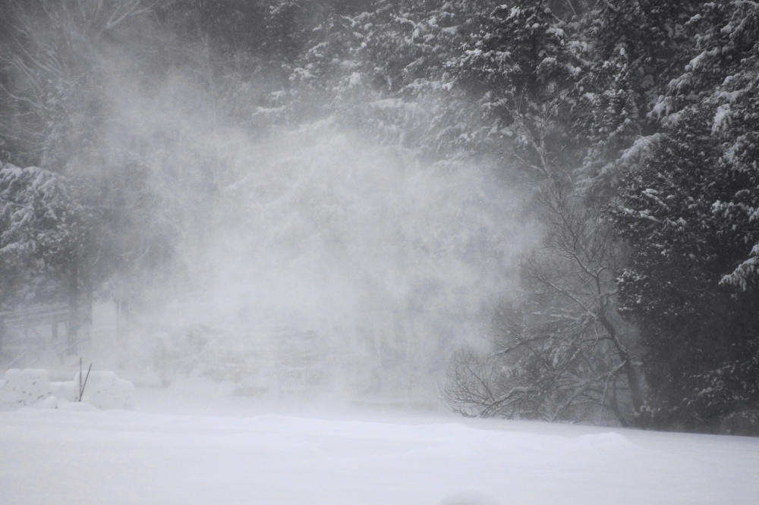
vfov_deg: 3.7
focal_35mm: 375
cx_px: 380
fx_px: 7903
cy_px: 252
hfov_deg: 5.5
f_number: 6.3
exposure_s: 1/400
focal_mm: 250
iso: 640
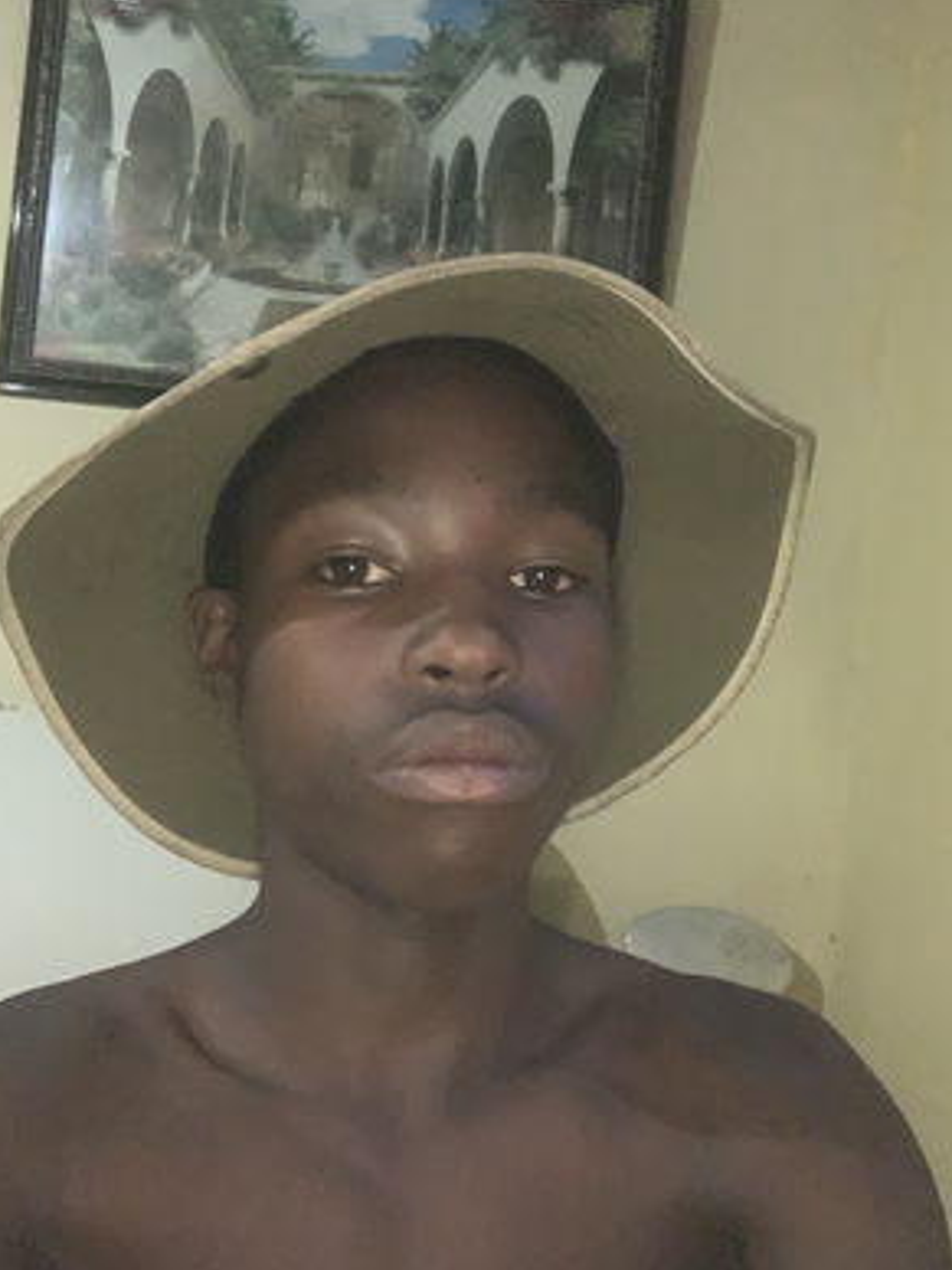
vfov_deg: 55.3
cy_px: 619
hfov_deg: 42.9
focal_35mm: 33
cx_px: 474
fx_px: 1210
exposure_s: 1/17
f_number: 2.2
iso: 800
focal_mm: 2.87
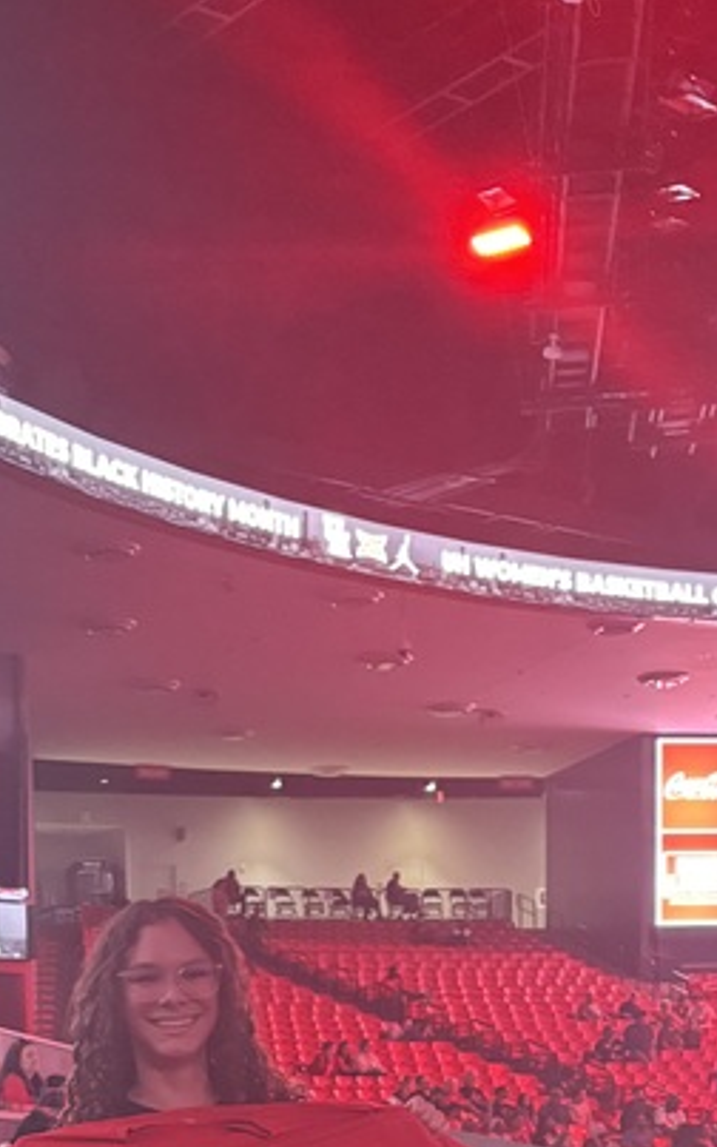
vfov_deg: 25.7
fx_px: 2188
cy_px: 1446
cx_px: 131
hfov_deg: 18.4
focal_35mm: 70
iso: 320
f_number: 1.6
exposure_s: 1/60
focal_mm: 5.96
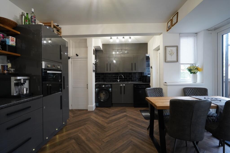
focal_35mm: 16
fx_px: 102
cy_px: 76
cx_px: 115
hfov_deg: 96.8
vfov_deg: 73.7
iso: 3200
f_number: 4
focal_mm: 16
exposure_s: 1/160
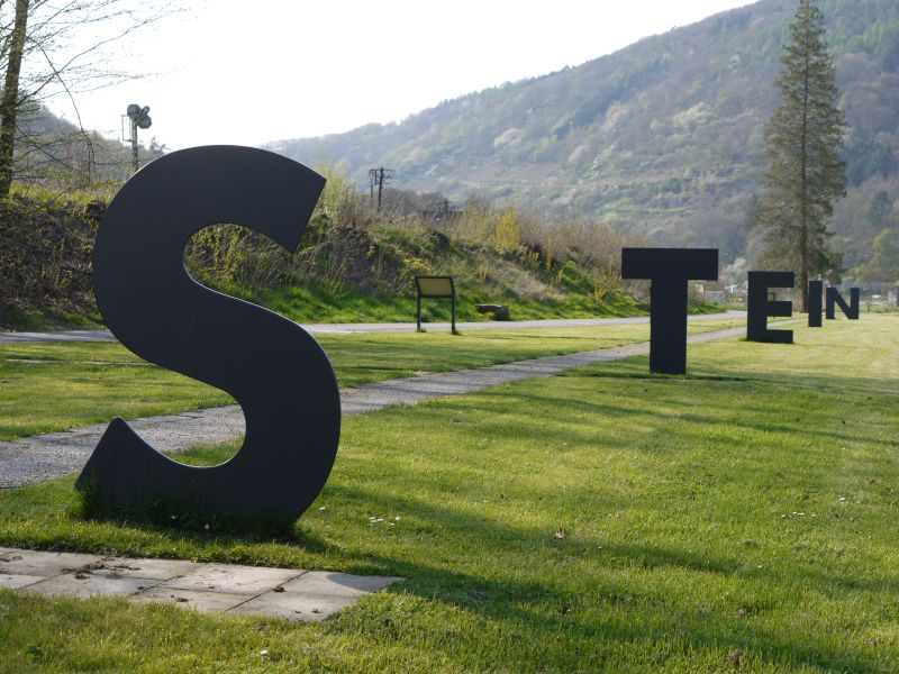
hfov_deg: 27.8
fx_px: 1818
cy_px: 337
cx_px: 450
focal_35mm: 70
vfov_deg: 21.0
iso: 100
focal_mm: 35
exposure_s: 1/250
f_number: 6.3
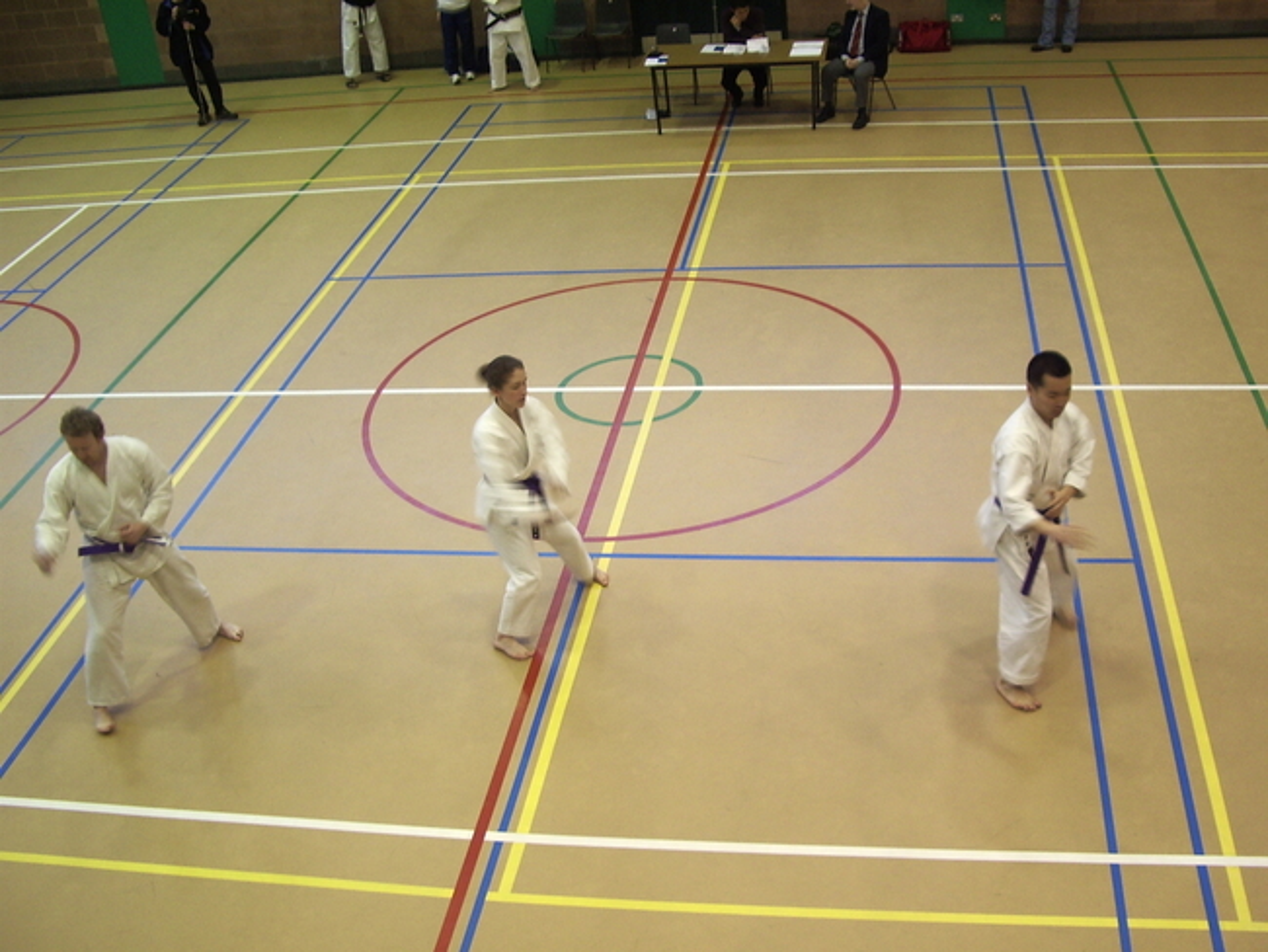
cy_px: 476
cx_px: 634
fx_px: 1392
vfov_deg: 37.7
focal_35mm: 38
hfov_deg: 49.0
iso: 100
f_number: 2.6
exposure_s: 1/15
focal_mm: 5.8
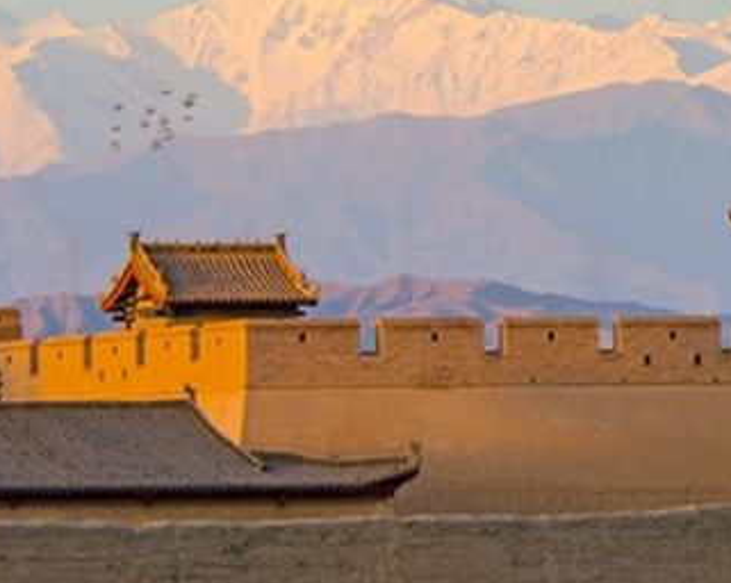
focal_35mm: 442
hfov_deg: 4.4
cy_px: 206
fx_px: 9551
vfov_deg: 3.5
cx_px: 635
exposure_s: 1/100
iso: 400
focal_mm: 112
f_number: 11
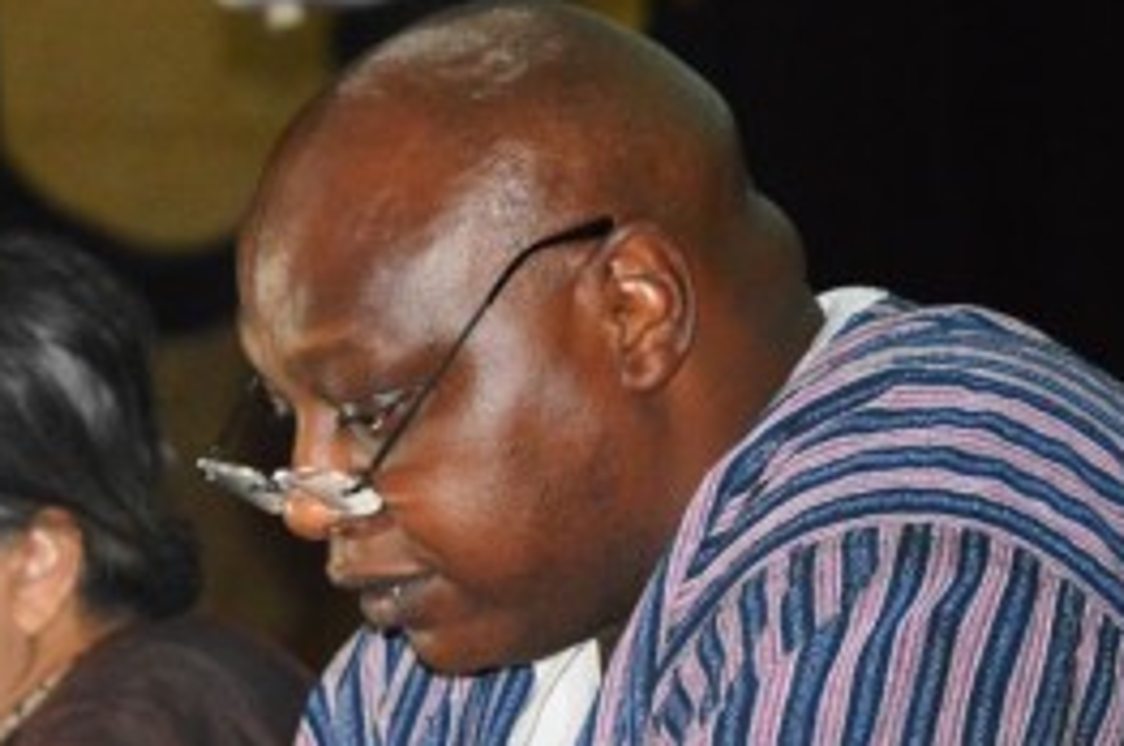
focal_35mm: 271
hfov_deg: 7.6
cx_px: 225
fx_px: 8446
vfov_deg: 5.1
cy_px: 467
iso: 3200
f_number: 5.6
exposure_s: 1/60
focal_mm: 105
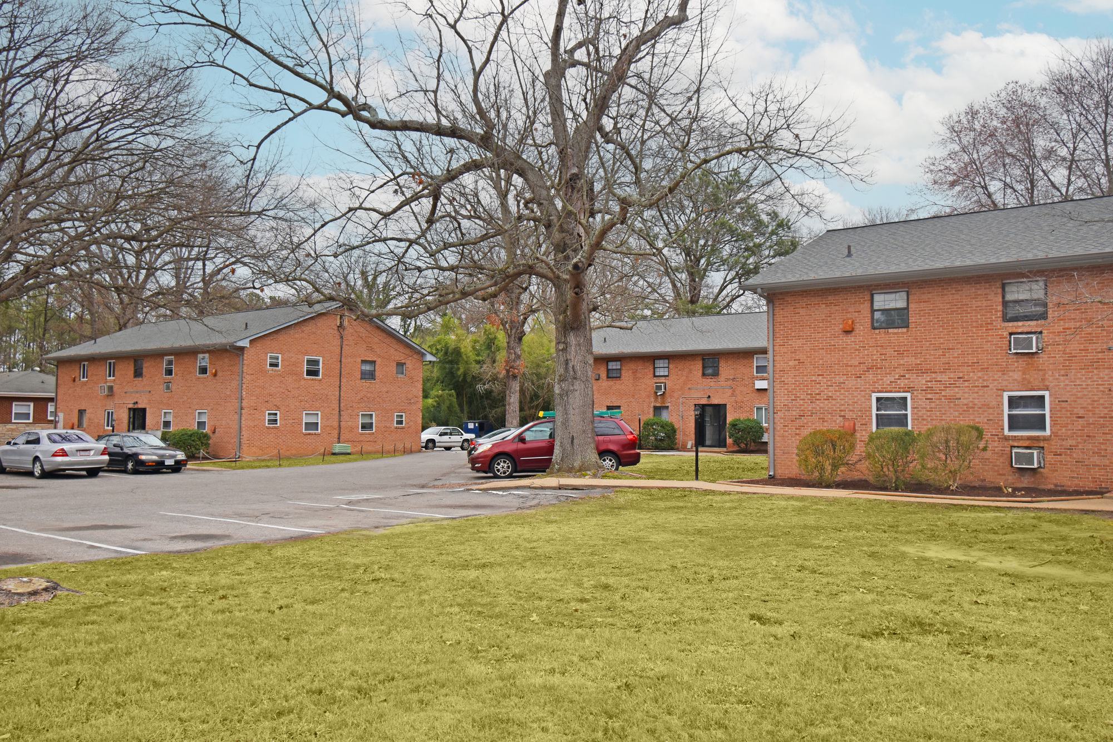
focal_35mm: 30
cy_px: 371
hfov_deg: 61.9
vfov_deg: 43.6
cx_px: 556
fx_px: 927
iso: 200
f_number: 6.3
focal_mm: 20
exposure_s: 1/250
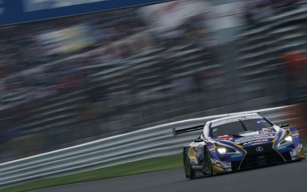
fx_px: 5956
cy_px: 90
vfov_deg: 1.8
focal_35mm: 712
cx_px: 164
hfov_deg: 3.0
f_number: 32
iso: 200
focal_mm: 600
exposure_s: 1/30
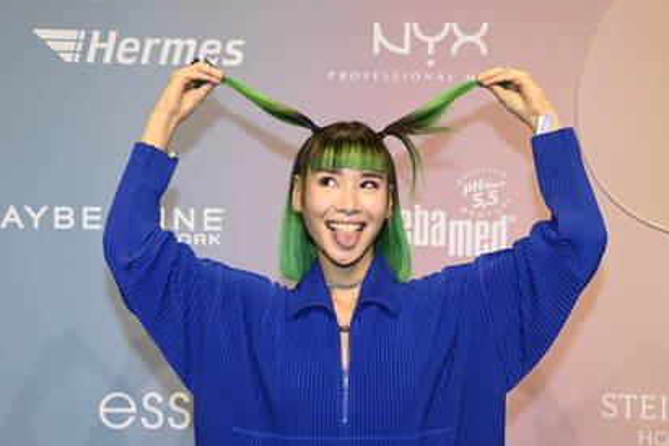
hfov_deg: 29.7
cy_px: 241
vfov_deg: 20.0
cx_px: 339
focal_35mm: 68
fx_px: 1264
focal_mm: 62
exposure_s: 1/250
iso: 800
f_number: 5.6
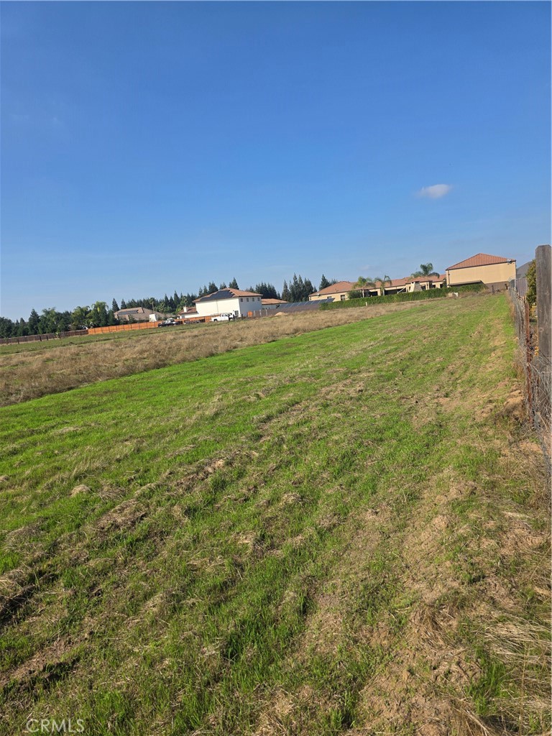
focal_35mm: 23
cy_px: 368
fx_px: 489
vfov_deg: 73.9
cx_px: 276
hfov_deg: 58.9
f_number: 1.7
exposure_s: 1/6355
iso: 80
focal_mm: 6.3
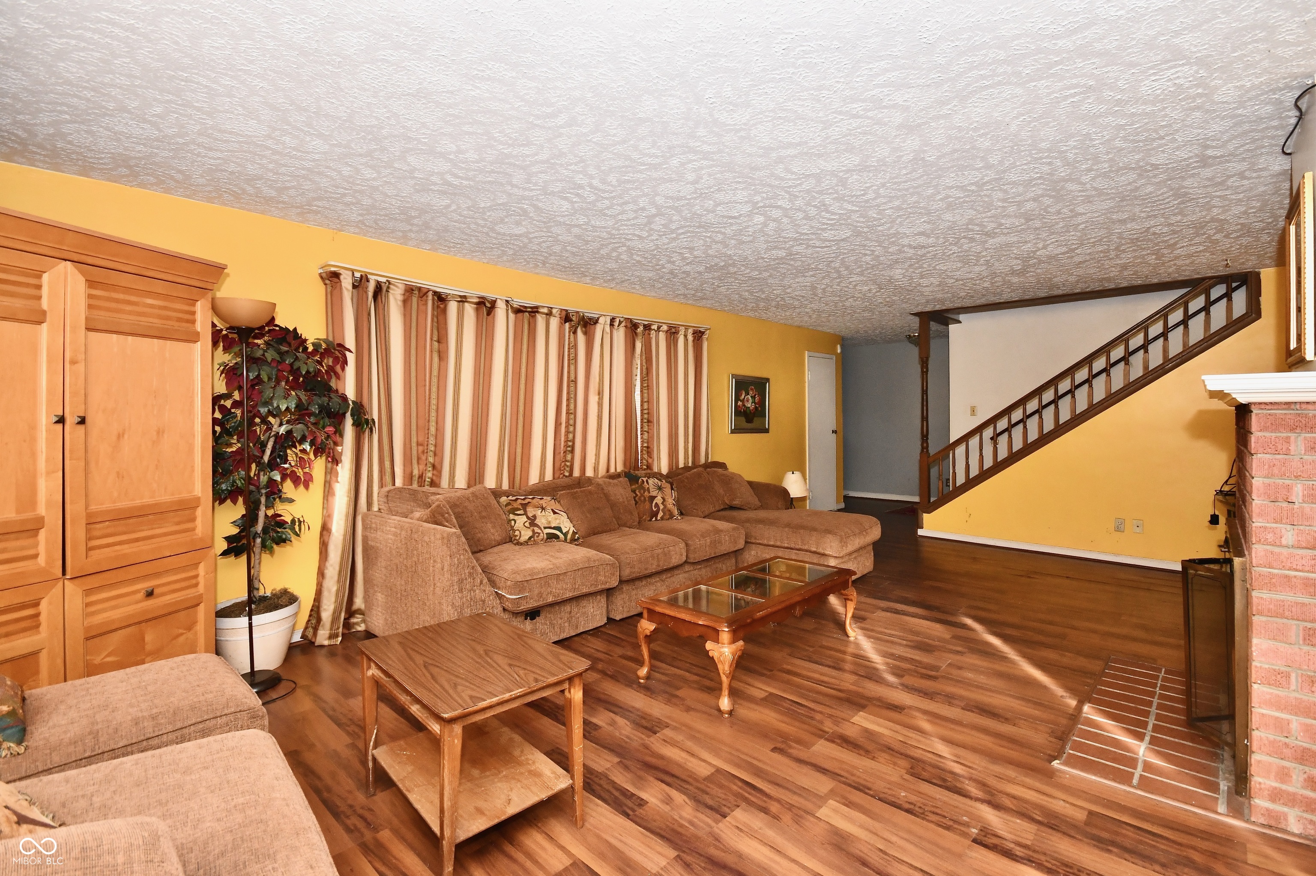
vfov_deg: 77.3
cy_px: 438
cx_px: 658
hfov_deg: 100.4
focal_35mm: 15
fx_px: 548
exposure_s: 1/60
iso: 640
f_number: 6.3
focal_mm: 10
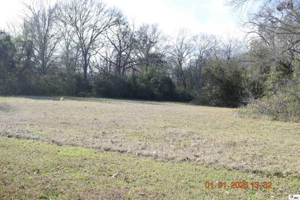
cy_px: 100
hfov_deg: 55.1
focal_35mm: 34
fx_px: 287
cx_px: 150
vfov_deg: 38.3
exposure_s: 1/250
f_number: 8
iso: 200
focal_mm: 23
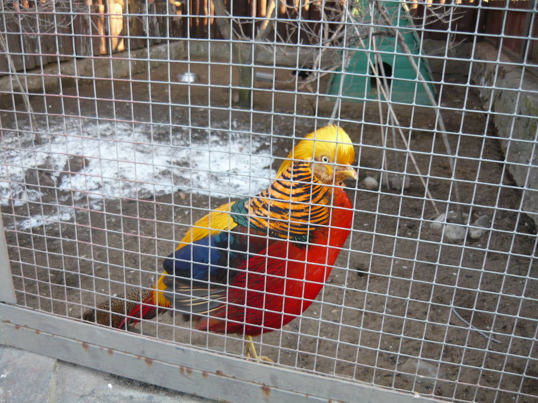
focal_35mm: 33
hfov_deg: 55.4
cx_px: 269
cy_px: 202
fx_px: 513
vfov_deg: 42.9
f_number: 2.8
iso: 100
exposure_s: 1/30
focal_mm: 5.5
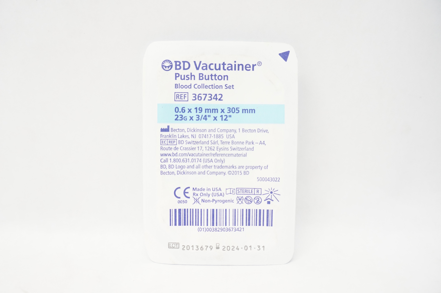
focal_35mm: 27
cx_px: 220
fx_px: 330
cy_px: 146
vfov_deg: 47.8
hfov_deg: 67.4
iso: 800
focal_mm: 18
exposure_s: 1/100
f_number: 4.5
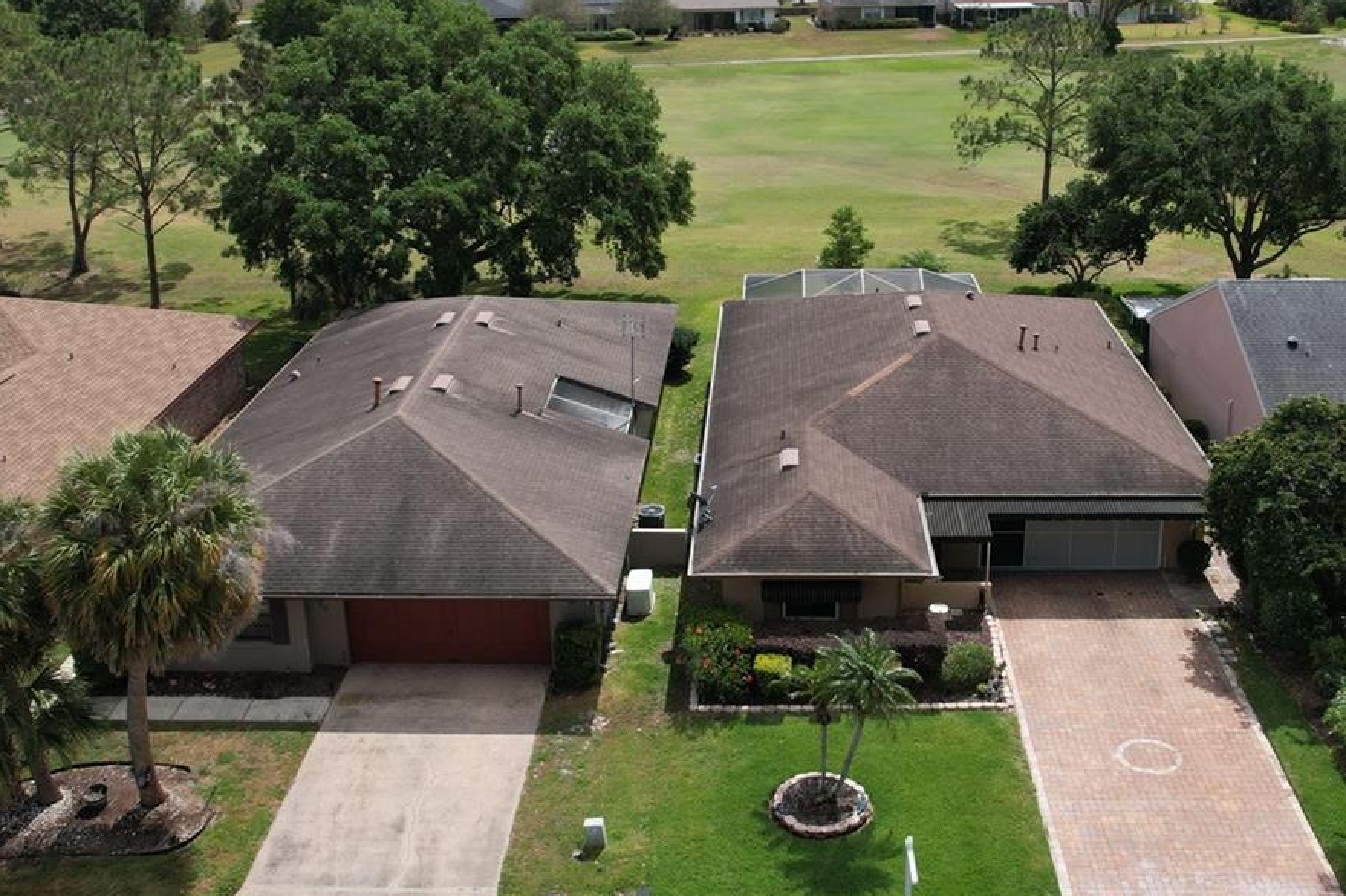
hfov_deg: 48.4
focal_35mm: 40
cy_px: 353
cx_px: 742
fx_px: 1495
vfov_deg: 33.3
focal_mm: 8.38
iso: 130
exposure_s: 1/3000
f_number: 2.8
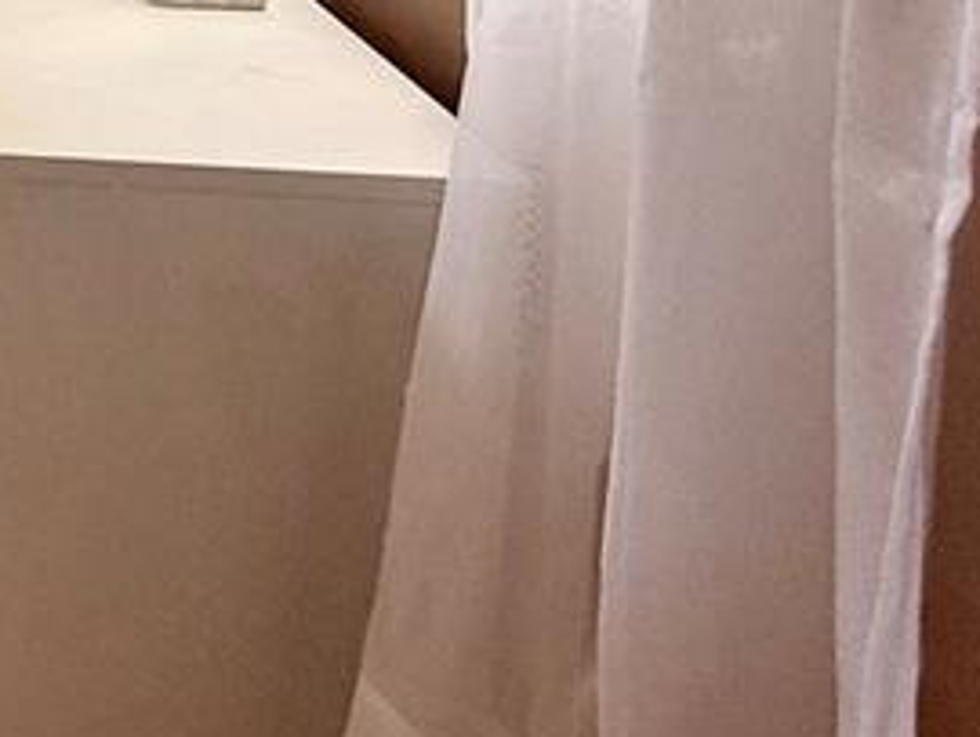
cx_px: -505
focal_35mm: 53
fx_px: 1502
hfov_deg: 26.1
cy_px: -232
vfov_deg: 24.0
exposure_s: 1/120
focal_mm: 2.22
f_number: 2.2
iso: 160
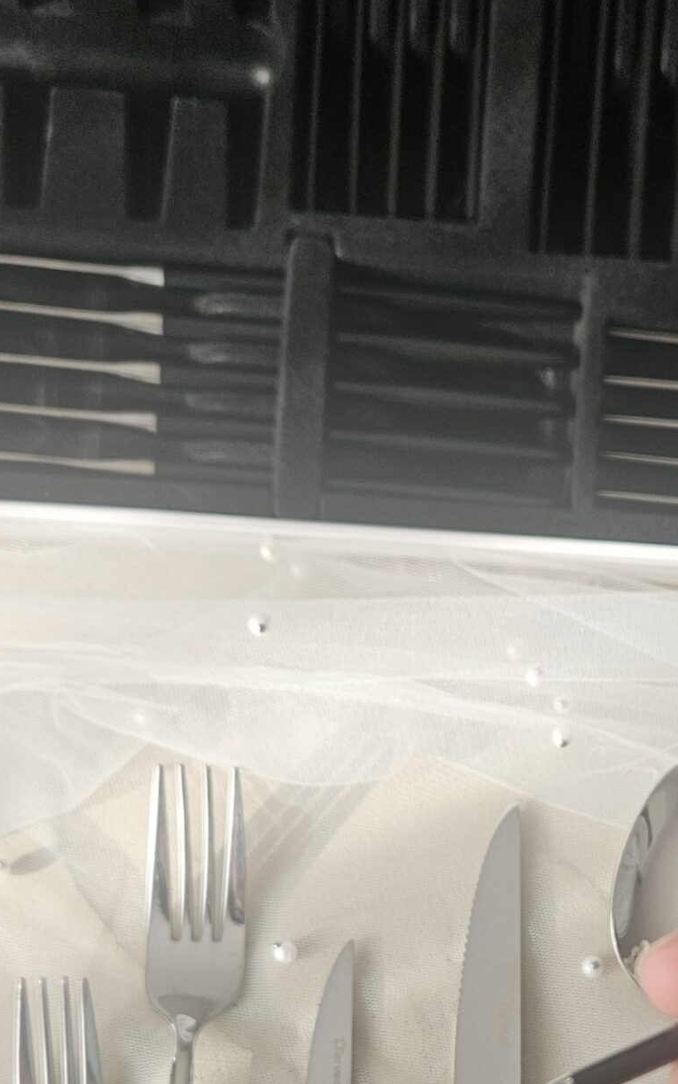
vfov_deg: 38.1
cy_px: 873
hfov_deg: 25.0
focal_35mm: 51
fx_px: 1508
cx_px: 521
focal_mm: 5.4
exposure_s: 1/120
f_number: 1.8
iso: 80
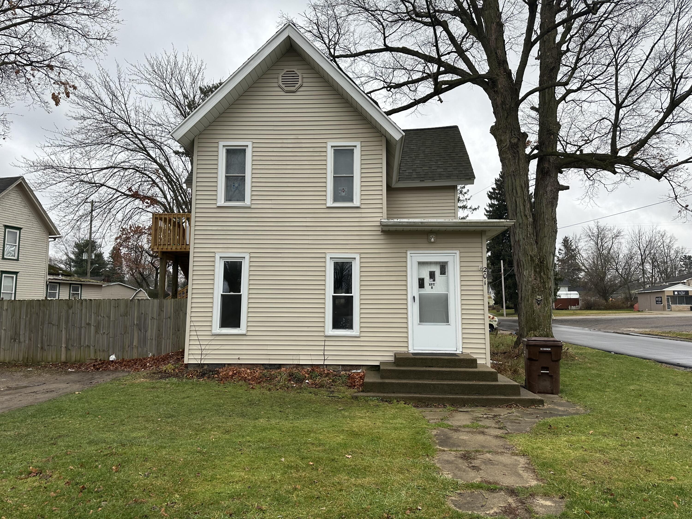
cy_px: 260
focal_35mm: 24
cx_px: 346
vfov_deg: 56.8
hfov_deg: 71.6
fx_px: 480
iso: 80
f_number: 1.78
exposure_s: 1/810
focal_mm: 6.86
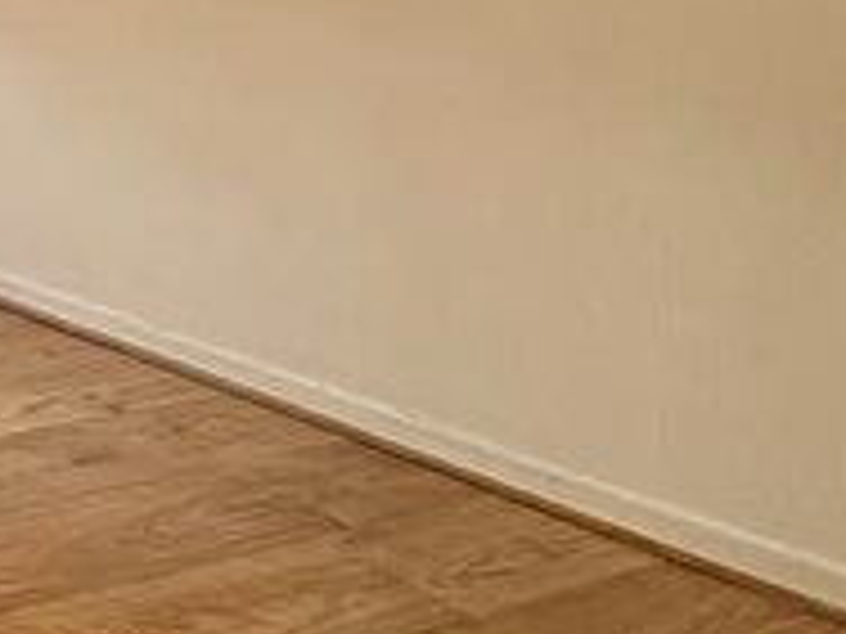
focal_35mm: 52
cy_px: -101
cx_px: -621
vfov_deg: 25.5
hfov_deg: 23.1
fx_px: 1271
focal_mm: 2.22
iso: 80
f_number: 2.2
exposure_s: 1/128
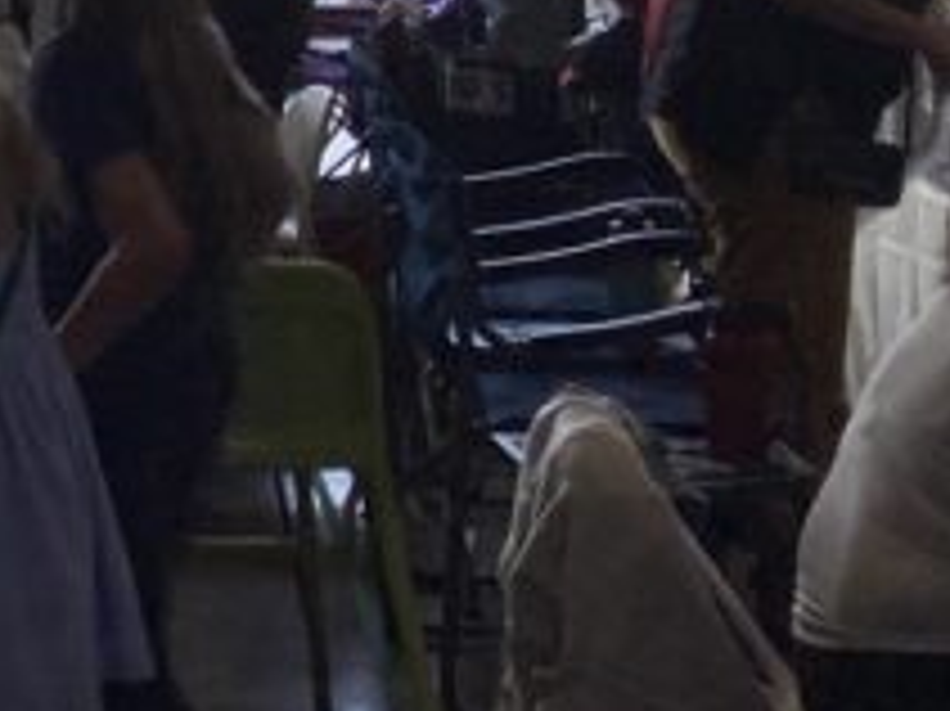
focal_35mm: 133
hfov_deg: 12.1
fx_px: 3648
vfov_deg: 10.9
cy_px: -171
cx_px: -1283
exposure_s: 1/923
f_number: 1.8
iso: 20
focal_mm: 3.99
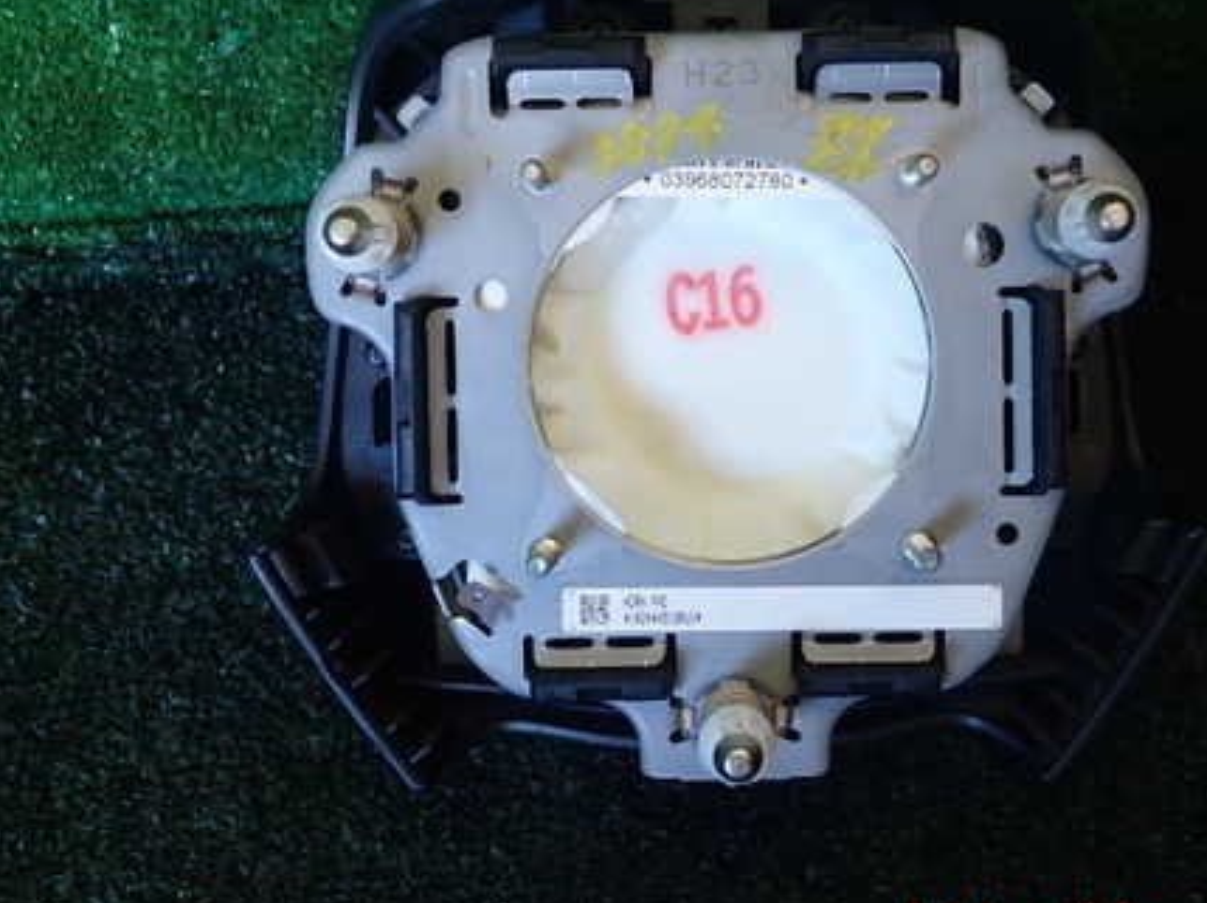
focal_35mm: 35
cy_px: 338
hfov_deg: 52.4
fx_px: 1219
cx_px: 701
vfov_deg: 40.4
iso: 200
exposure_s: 1/40
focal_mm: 4.5
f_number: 2
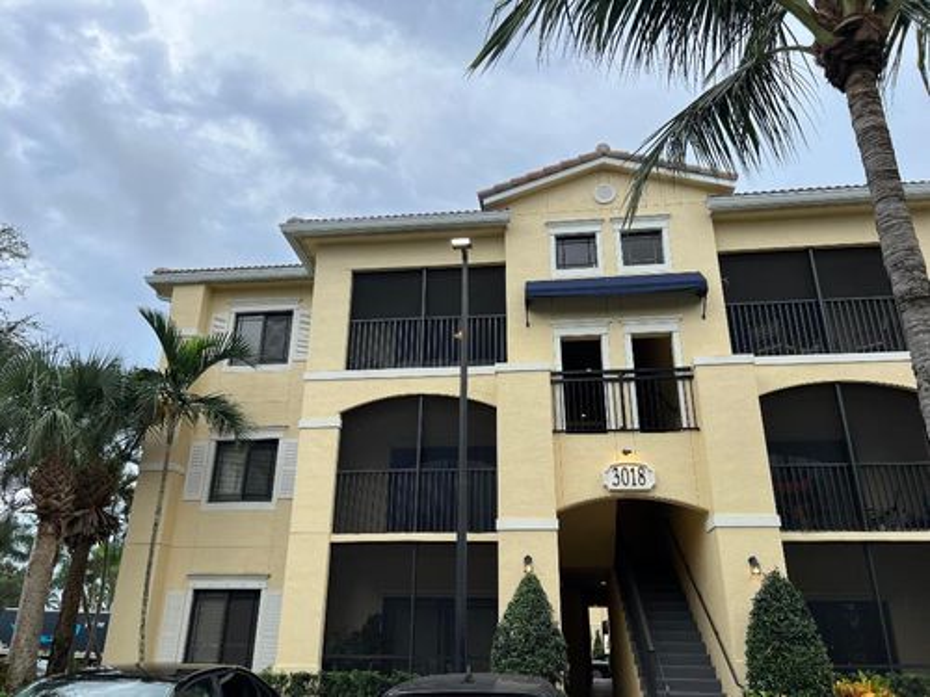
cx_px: 465
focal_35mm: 26
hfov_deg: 67.3
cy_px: 348
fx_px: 699
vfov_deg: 53.1
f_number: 1.5
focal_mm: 5.7
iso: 50
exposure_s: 1/2457
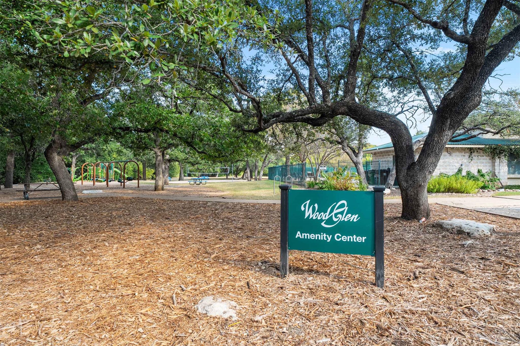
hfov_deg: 84.0
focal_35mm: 20
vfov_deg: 61.9
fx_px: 289
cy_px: 173
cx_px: 260
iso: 400
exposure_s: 1/125
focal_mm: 20
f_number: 5.6
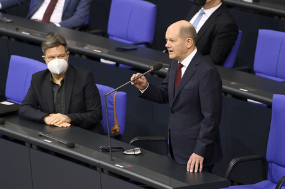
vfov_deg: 4.0
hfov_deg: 6.1
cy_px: 94
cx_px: 142
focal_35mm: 340
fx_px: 2690
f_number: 5.6
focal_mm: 340
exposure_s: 1/250
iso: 8000
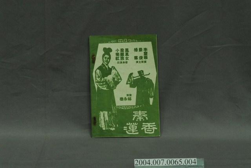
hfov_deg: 22.6
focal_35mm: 90
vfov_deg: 15.2
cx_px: 126
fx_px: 628
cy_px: 84
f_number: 10
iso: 1000
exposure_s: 1/20
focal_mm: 60
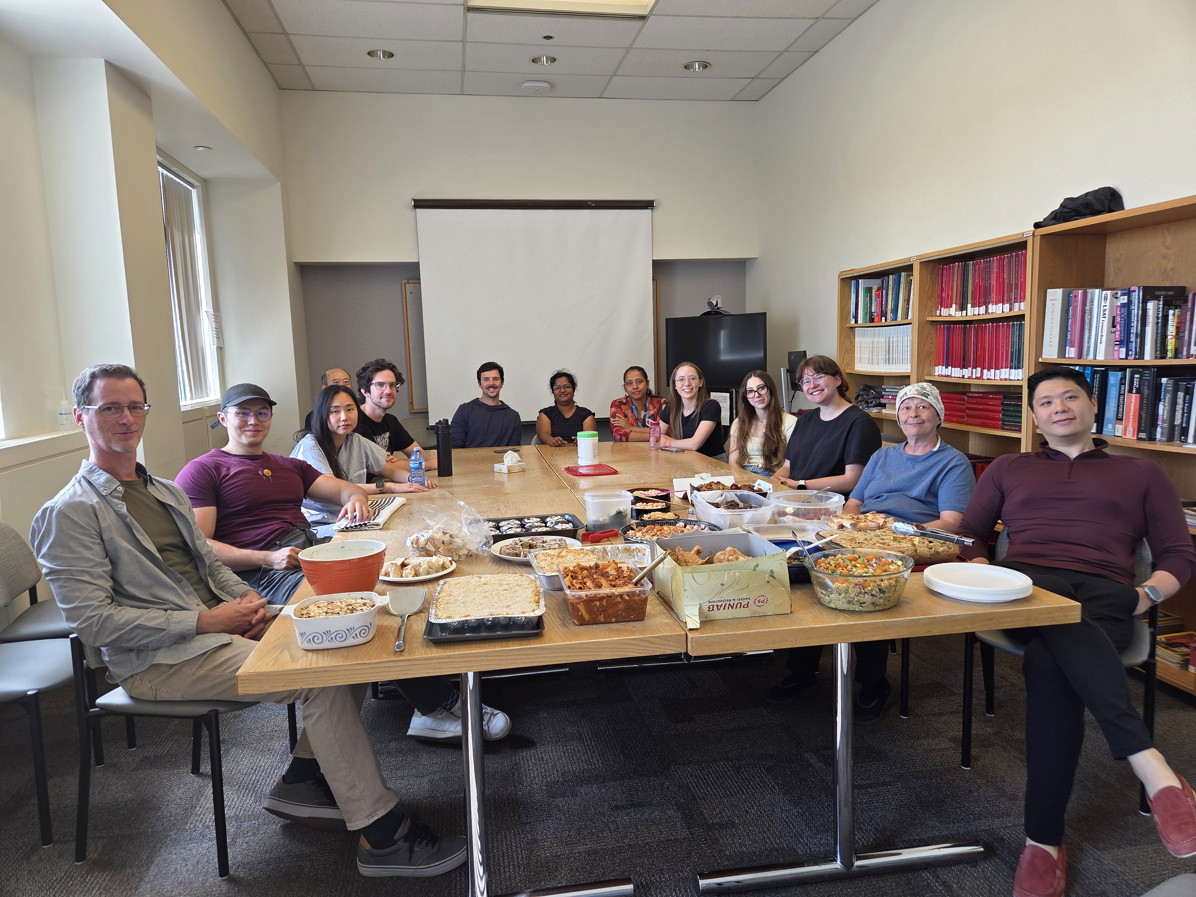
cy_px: 448
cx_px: 598
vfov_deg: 58.9
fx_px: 795
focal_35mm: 23
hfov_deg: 73.9
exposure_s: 1/120
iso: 80
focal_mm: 5.4
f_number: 1.8
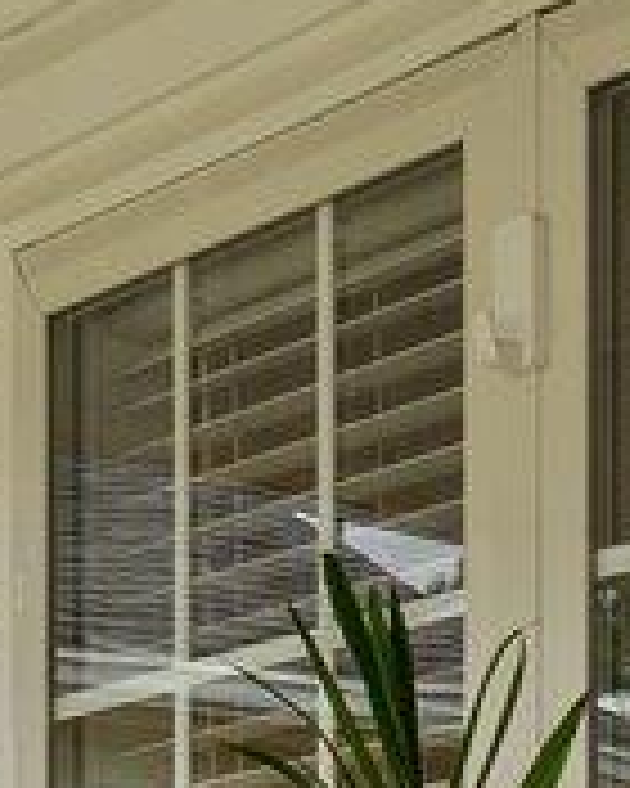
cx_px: 1264
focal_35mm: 154
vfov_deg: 11.7
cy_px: 1385
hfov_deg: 9.4
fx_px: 3589
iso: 100
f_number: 8
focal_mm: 14
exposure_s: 1/50
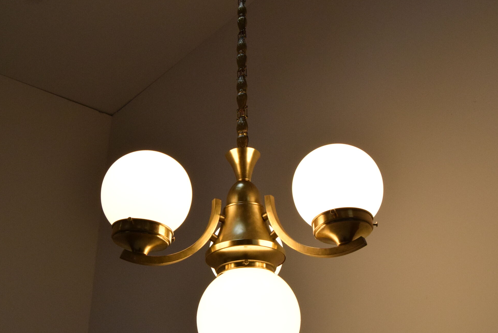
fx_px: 706
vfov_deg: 26.5
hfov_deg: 38.9
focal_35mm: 51
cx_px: 255
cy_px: 169
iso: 1600
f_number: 9
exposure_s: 1/320
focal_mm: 22
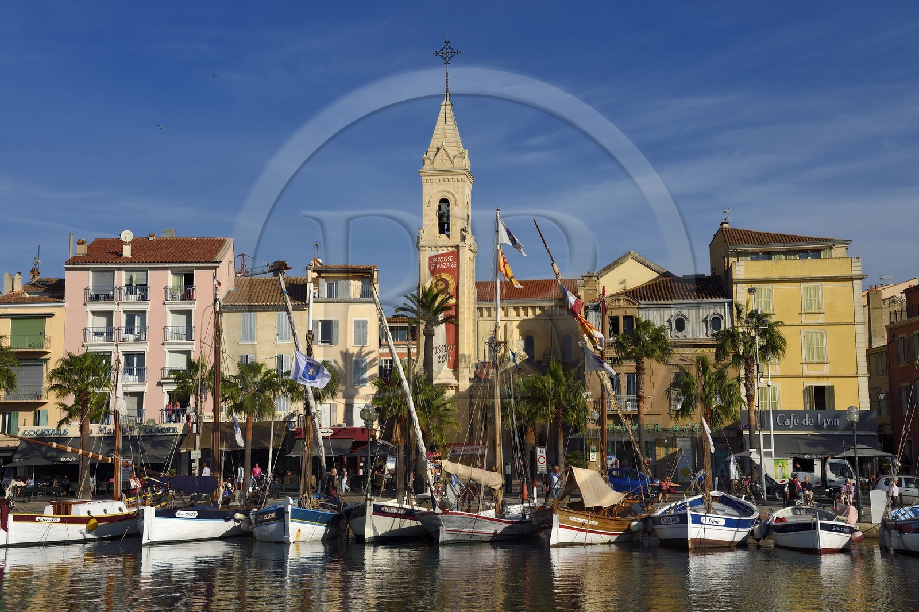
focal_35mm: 48
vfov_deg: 28.0
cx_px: 460
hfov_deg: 41.1
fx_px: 1225
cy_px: 306
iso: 200
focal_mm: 48
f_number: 11
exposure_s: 1/500
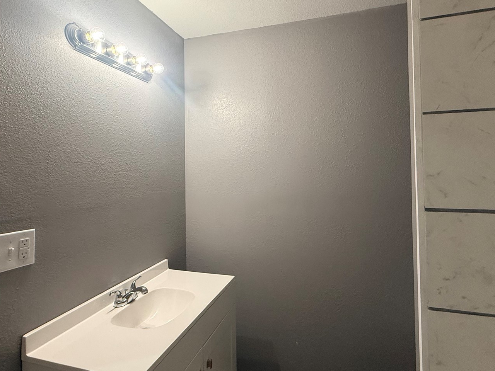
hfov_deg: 79.0
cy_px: 160
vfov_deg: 63.2
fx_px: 300
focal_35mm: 21
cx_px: 242
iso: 250
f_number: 2.2
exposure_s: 1/120
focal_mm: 2.22
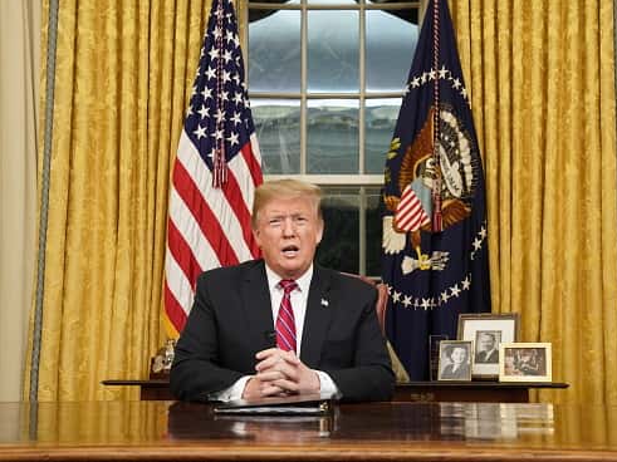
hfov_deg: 33.8
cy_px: 237
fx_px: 1016
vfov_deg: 25.6
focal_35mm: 57
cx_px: 332
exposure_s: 1/80
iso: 5000
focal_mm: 49
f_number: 5.6
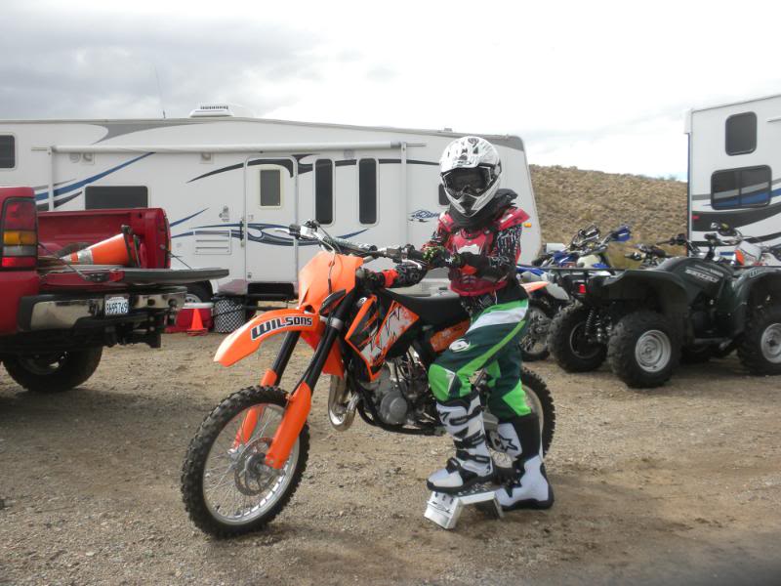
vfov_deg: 38.7
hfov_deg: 50.1
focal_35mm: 37
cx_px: 390
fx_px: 835
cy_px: 293
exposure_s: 1/124
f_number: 10
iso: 90
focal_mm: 6.6
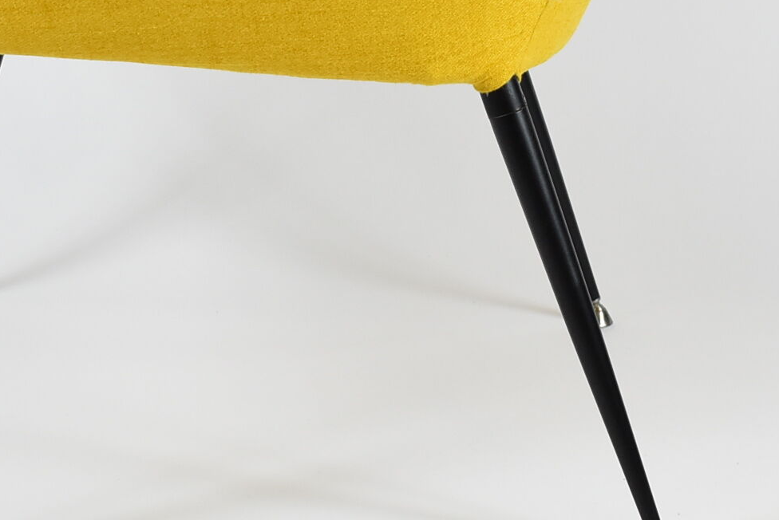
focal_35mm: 138
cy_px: -80
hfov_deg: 14.8
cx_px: 330
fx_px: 2988
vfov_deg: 9.8
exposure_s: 1/125
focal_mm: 30
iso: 800
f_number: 5.6
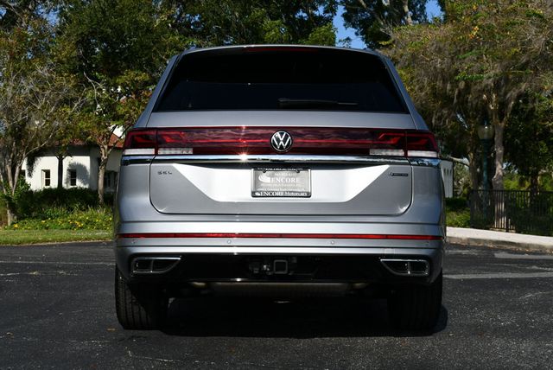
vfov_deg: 22.7
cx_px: 276
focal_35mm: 60
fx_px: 922
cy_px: 185
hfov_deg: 33.4
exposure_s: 1/400
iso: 100
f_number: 10
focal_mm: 30
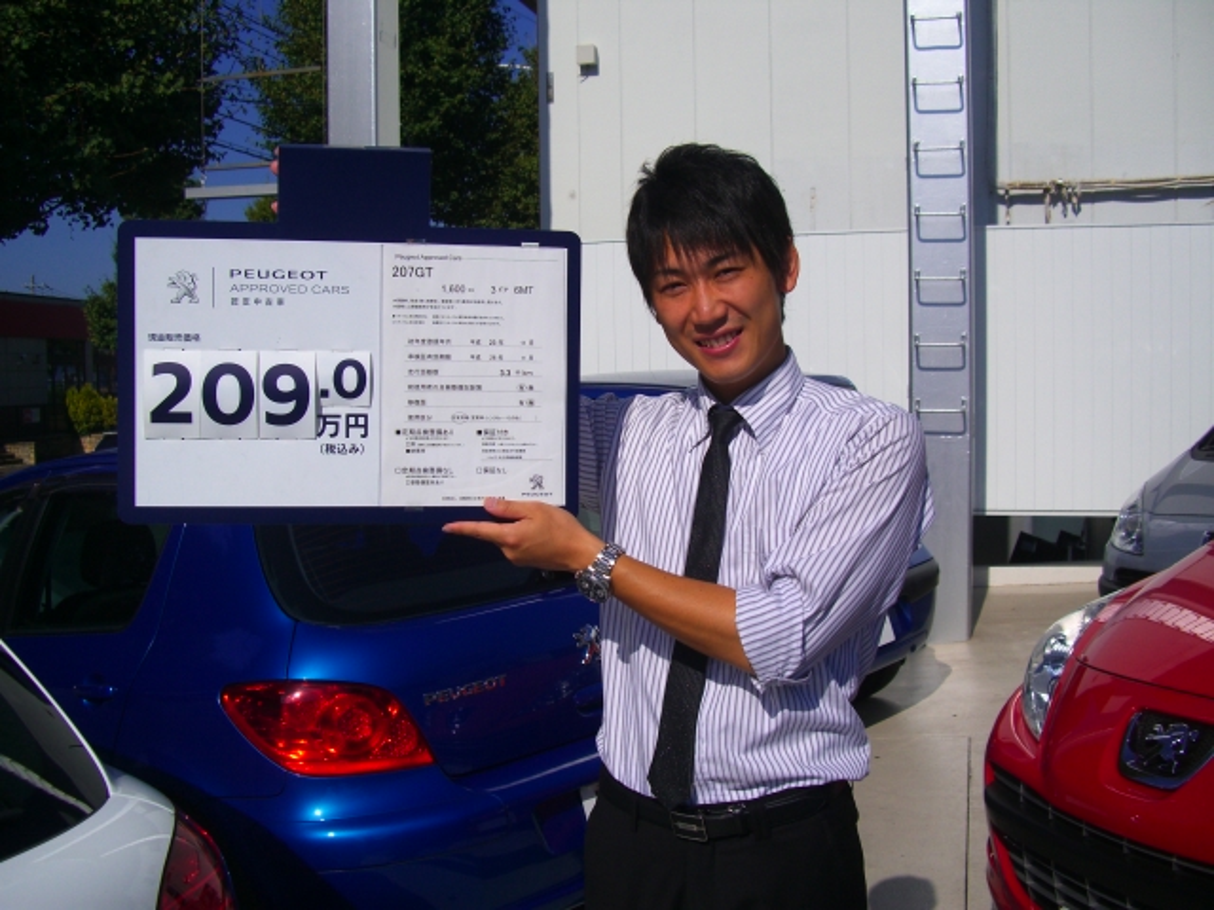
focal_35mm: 38
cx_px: 607
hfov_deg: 49.0
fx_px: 1333
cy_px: 455
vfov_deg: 37.7
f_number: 5.6
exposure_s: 1/800
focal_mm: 7.9
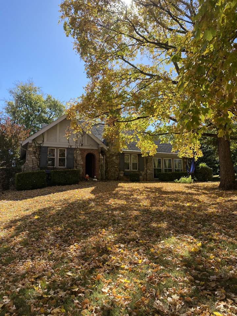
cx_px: 118
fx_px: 237
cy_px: 158
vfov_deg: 67.3
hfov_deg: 53.1
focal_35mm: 26
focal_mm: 4.25
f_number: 1.8
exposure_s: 1/1232
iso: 32
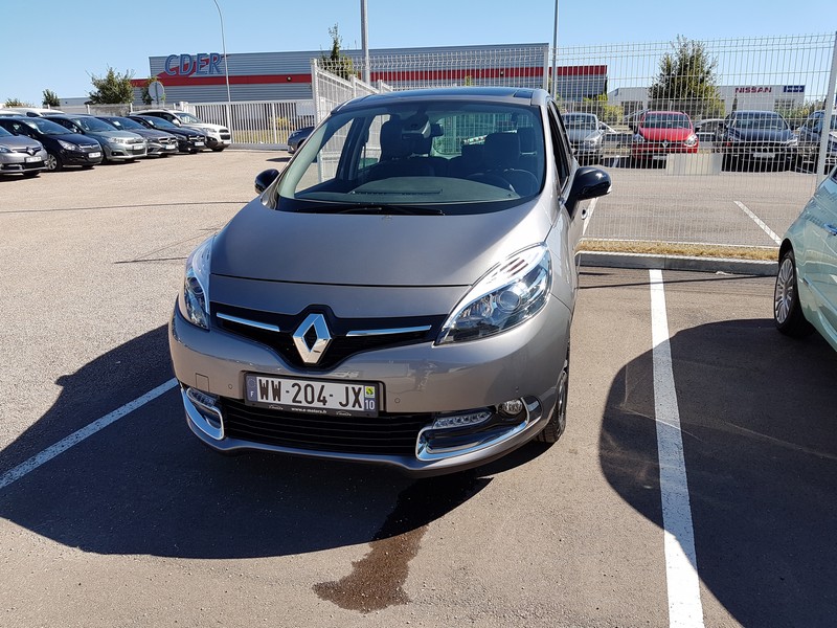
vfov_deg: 53.1
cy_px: 314
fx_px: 629
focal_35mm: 26
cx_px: 418
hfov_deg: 67.3
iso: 40
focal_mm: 4.2
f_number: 1.7
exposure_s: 1/1228
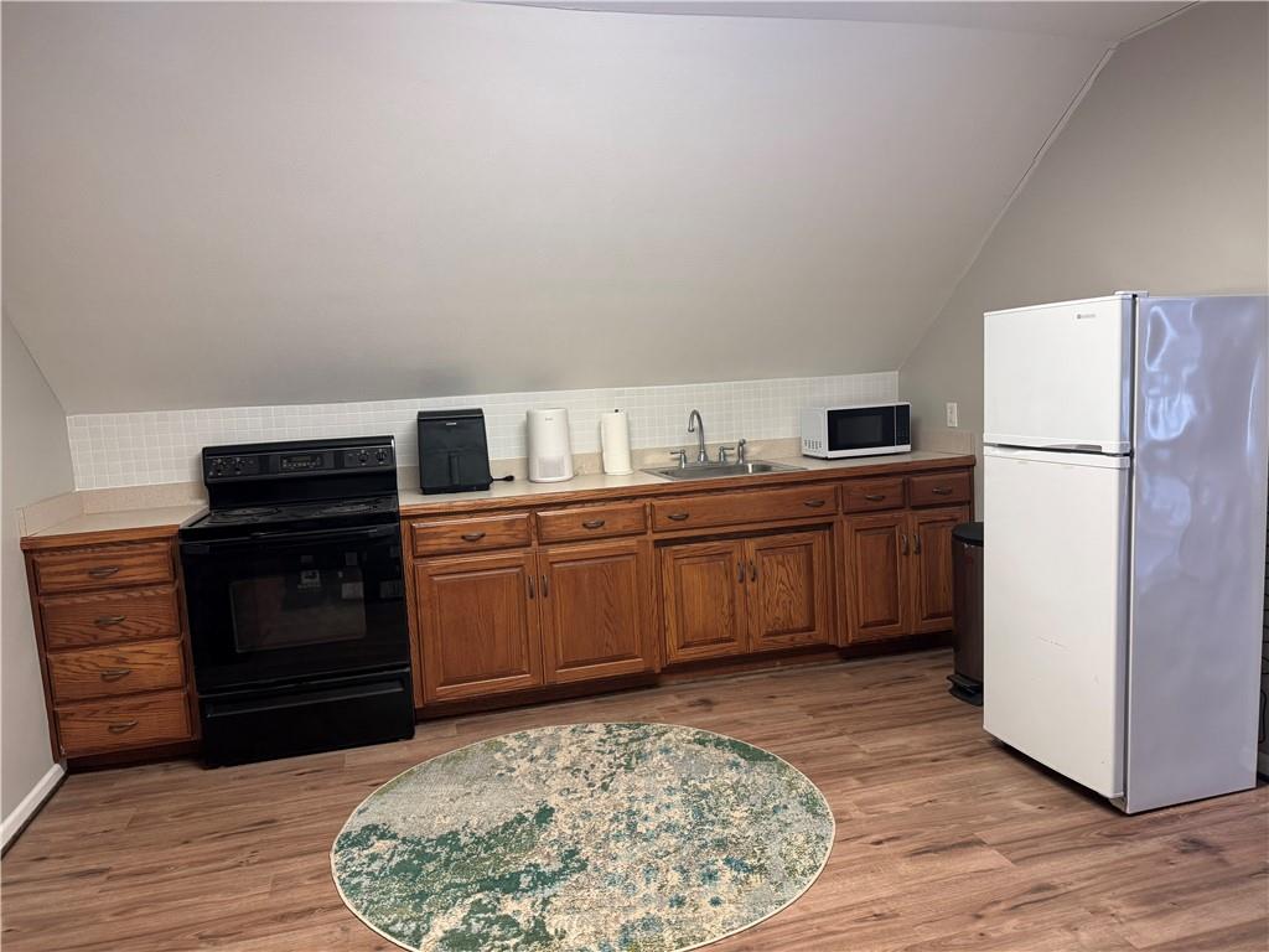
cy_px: 476
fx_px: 880
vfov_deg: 56.8
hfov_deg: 71.6
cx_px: 634
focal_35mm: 24
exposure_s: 1/60
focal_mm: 6.76
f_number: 1.78
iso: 320
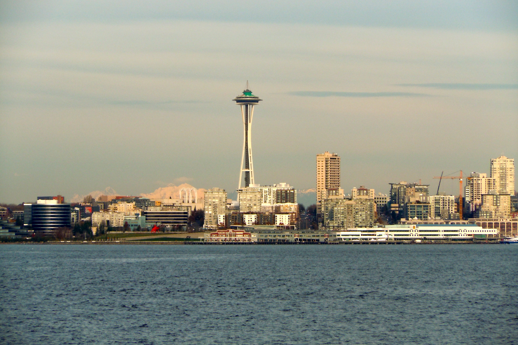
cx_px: 259
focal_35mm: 204
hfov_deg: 10.1
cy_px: 157
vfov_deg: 6.7
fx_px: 2935
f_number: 5.6
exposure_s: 1/500
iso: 100
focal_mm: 35
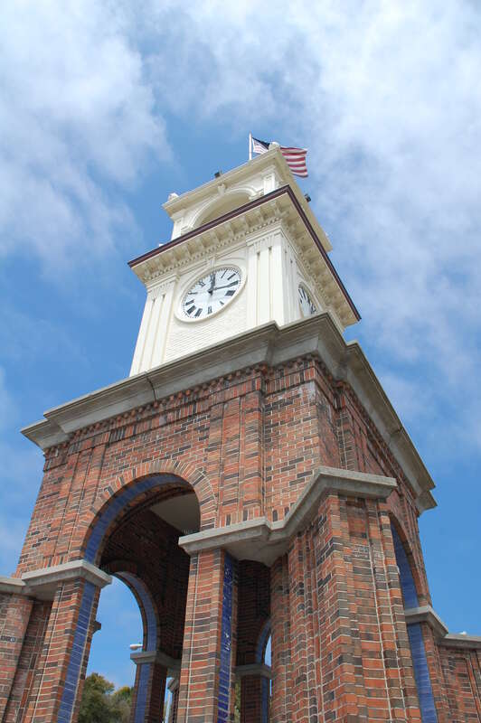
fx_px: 542
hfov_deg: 47.9
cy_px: 362
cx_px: 240
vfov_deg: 67.4
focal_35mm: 27
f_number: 9
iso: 200
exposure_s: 1/320
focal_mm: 18
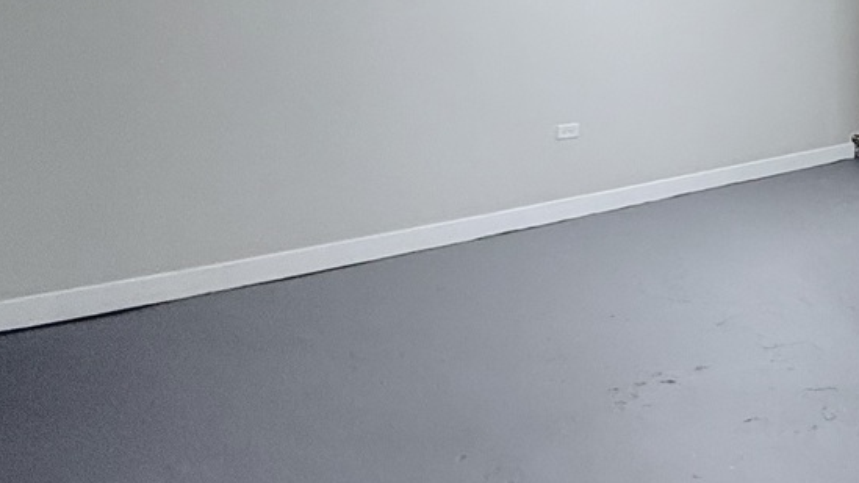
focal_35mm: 40
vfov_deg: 28.0
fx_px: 911
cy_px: 3
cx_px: 956
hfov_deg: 40.3
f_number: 2.2
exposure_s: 1/120
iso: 320
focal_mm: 2.22
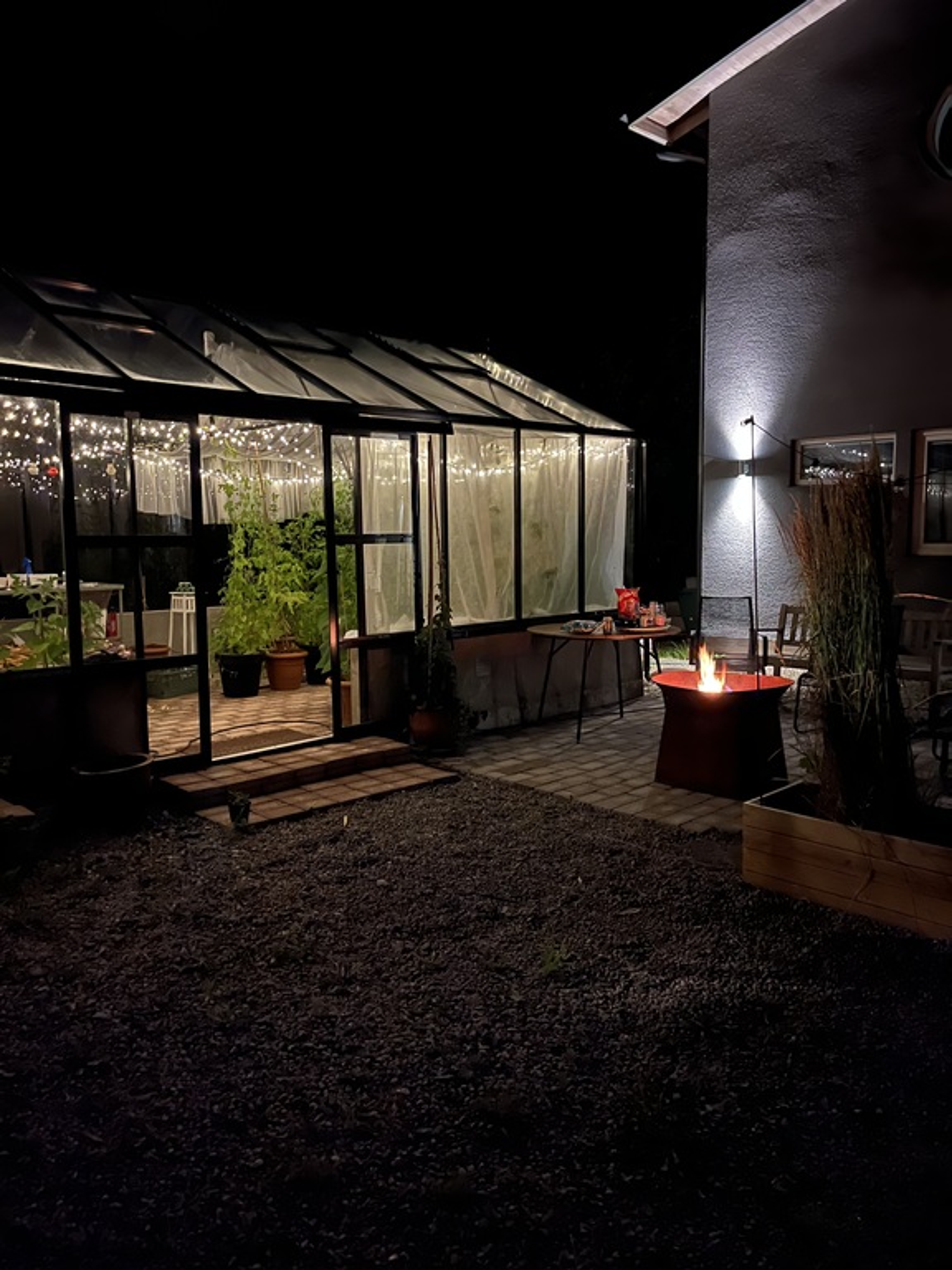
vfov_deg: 67.3
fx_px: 953
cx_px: 476
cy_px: 635
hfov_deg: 53.1
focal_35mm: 26
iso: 2000
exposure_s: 1/9
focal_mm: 5.1
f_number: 1.6
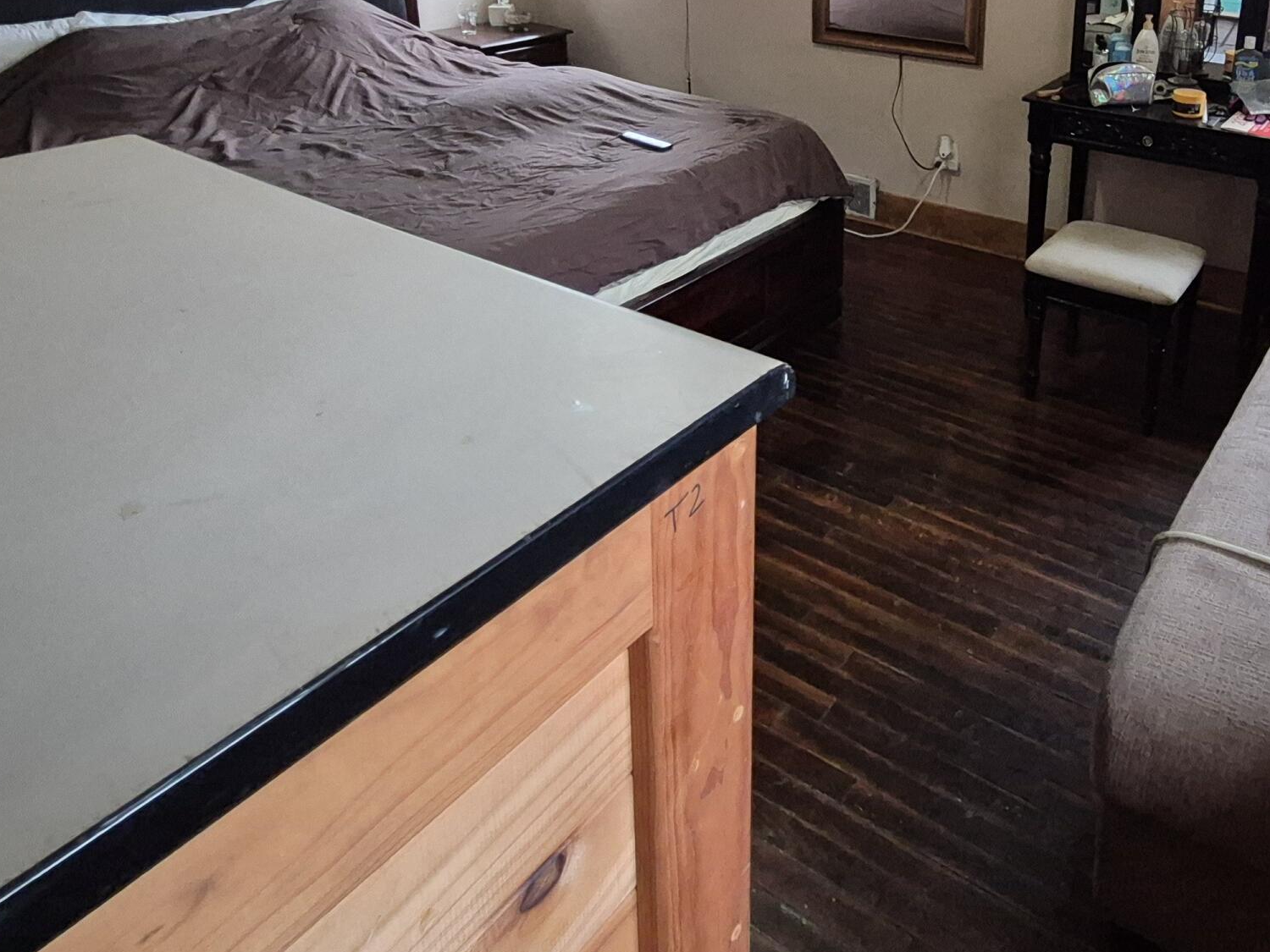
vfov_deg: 49.8
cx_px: 919
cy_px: 184
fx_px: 954
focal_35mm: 26
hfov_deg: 64.1
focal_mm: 1.74
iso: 800
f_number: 2.2
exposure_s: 1/60
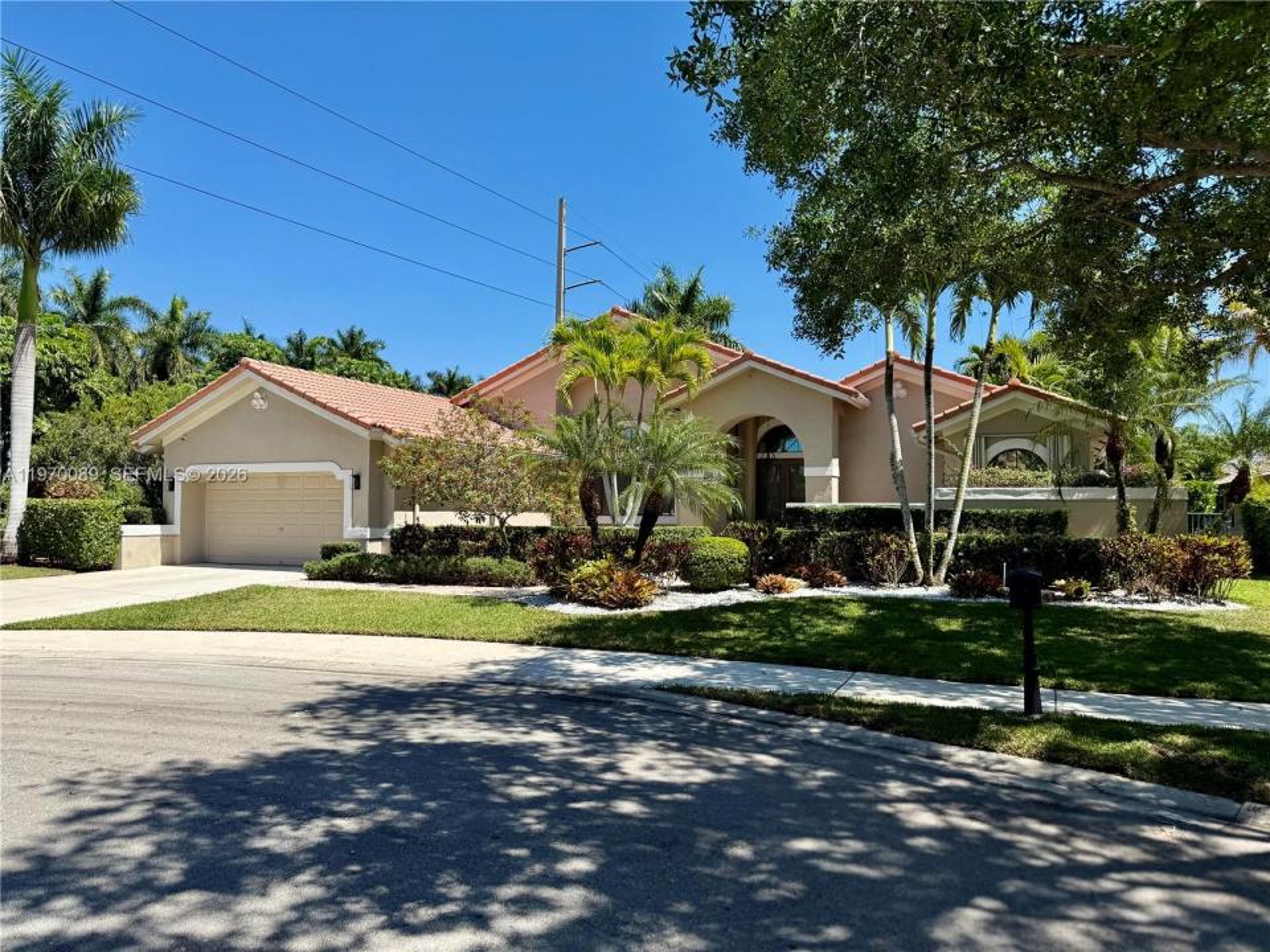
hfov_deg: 71.6
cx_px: 635
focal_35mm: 24
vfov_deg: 56.8
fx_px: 881
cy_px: 476
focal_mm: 6.76
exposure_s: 1/3279
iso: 80
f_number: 1.78
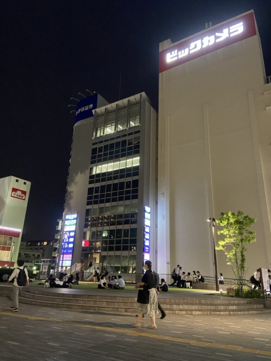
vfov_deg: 67.3
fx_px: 271
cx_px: 136
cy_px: 180
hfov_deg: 53.1
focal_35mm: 26
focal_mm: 4.25
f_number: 1.8
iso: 640
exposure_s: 1/25
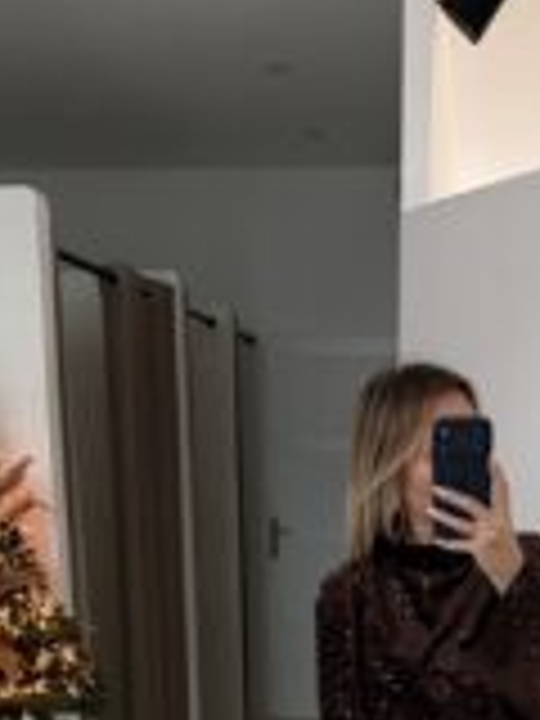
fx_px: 1248
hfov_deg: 24.2
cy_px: 806
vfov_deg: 28.9
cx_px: 378
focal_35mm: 60
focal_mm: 6.76
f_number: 1.78
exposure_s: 1/33
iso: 800
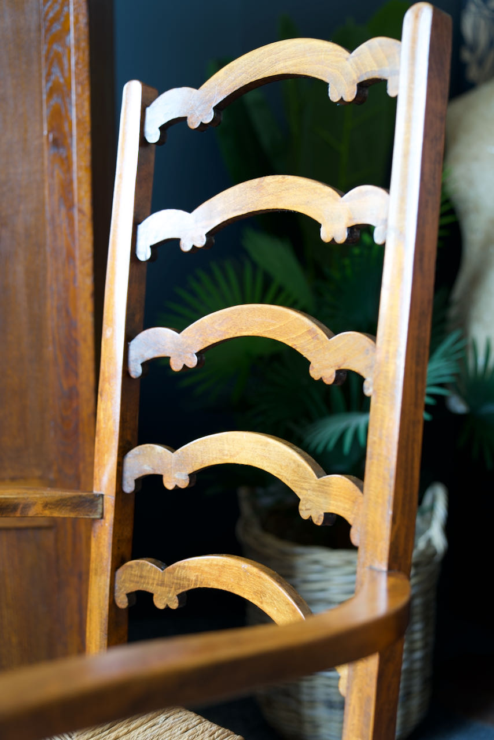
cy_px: 370
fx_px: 885
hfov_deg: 31.2
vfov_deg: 45.4
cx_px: 247
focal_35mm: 43
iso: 320
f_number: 2.8
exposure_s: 1/80
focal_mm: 43
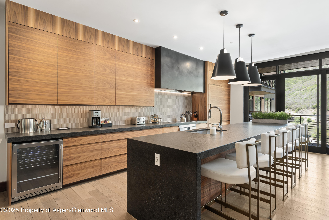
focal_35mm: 19
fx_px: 174
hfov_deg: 86.9
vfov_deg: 64.6
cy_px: 110
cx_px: 164
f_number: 7.1
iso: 500
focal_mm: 19
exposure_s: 1/2.5
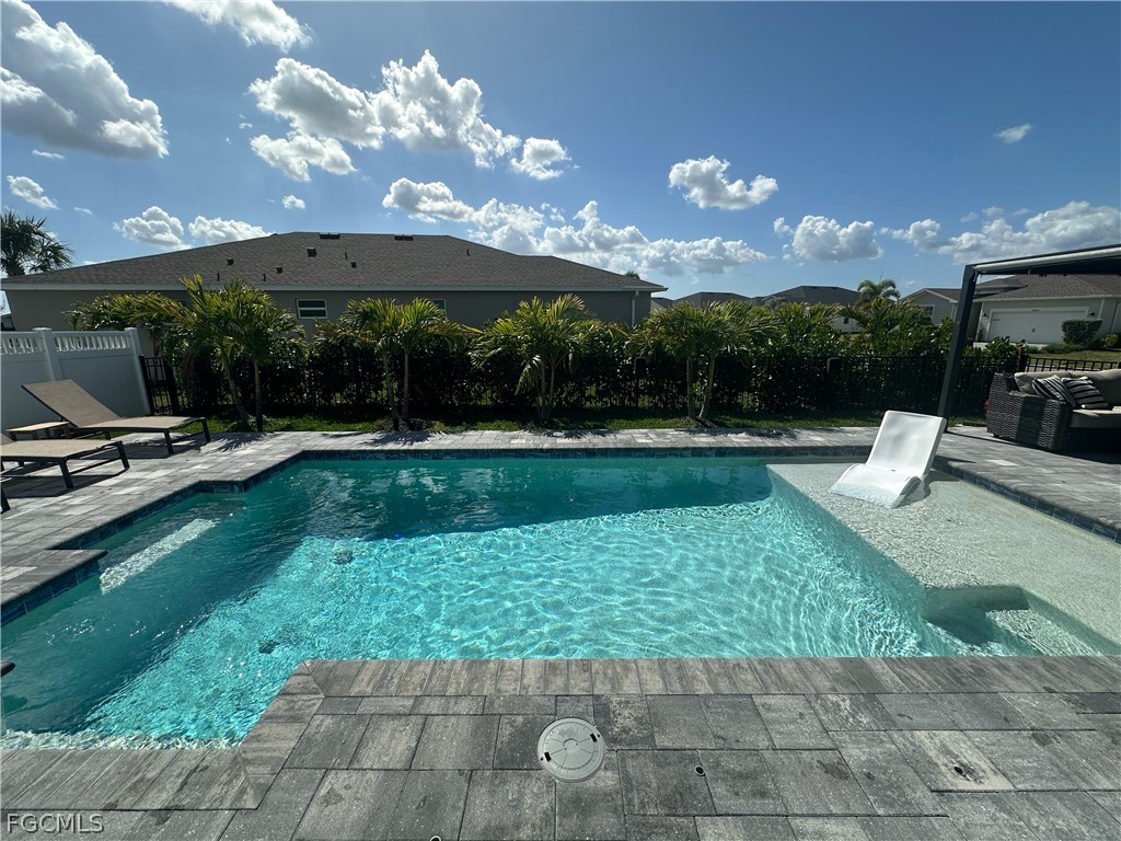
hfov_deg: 102.1
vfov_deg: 85.7
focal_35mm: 14
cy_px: 420
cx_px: 560
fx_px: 453
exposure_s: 1/2882
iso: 40
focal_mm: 2.22
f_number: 2.2
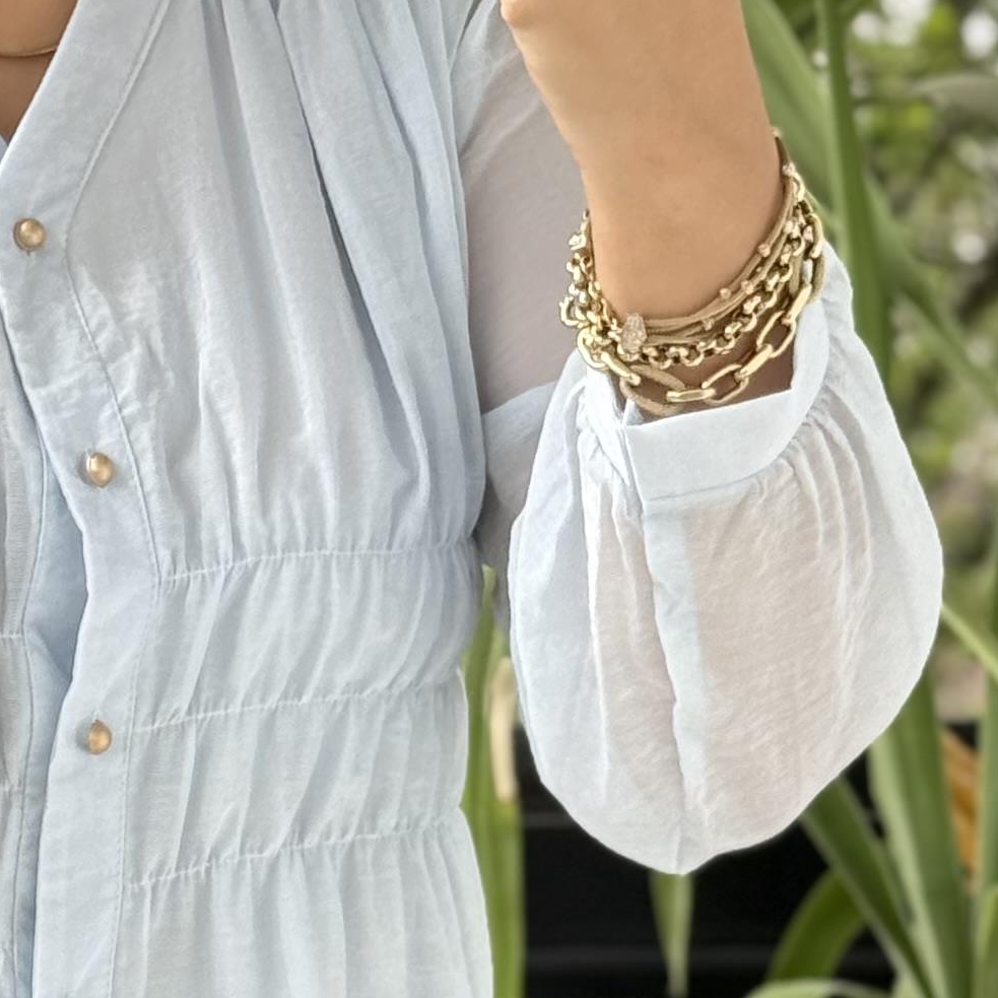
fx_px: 5676
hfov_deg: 10.0
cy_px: 679
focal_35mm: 174
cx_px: 91
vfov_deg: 10.0
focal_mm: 6.76
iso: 100
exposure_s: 1/561
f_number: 1.78
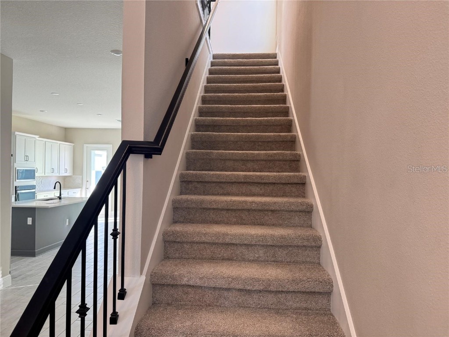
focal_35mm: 24
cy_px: 168
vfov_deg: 56.8
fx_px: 311
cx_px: 224
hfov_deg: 71.6
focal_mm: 6.76
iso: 200
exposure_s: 1/120
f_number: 1.78
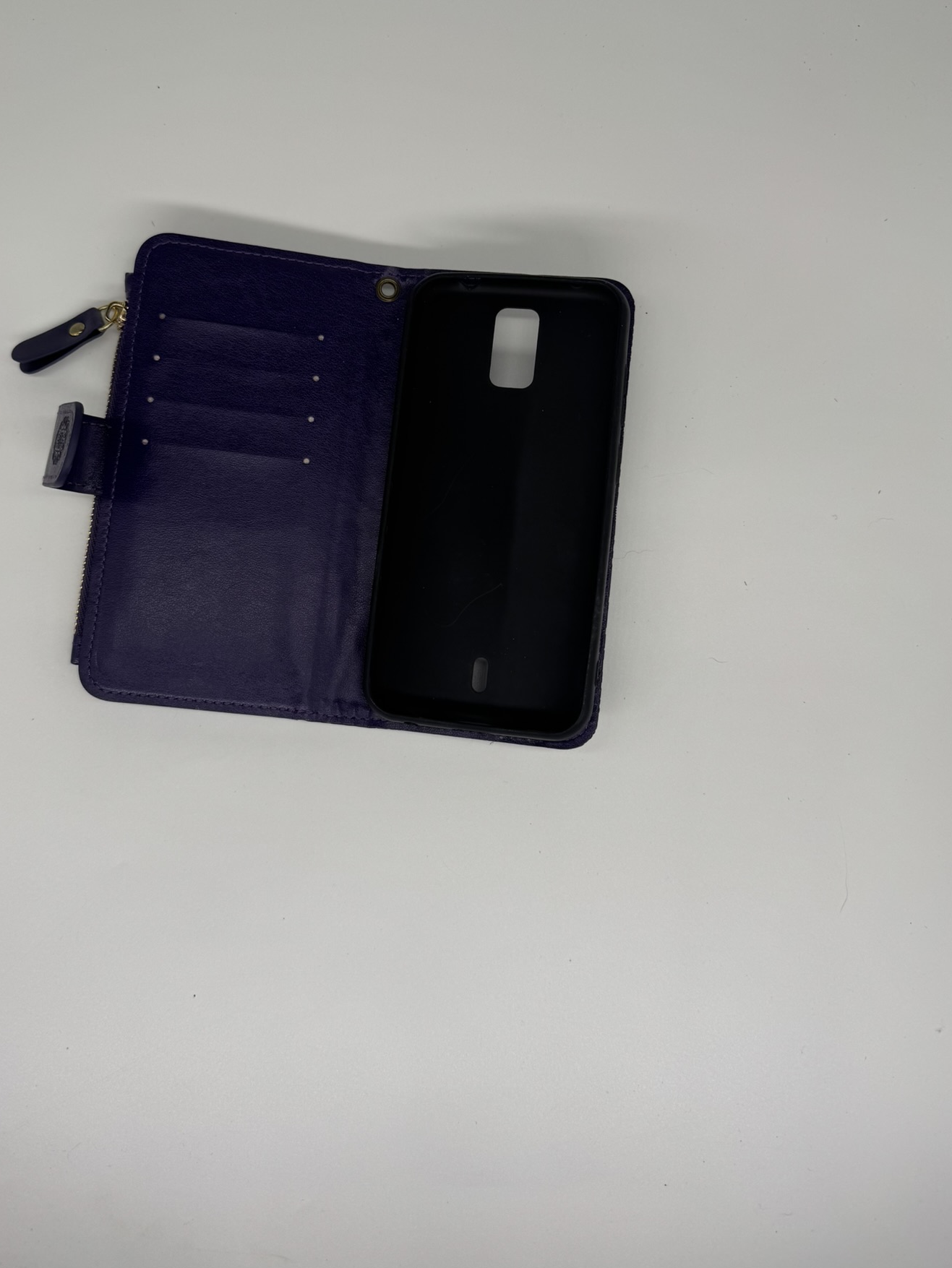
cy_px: 555
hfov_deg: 49.7
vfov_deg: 63.2
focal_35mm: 28
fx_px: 1026
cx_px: 441
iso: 80
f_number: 1.78
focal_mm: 6.76
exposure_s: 1/1869
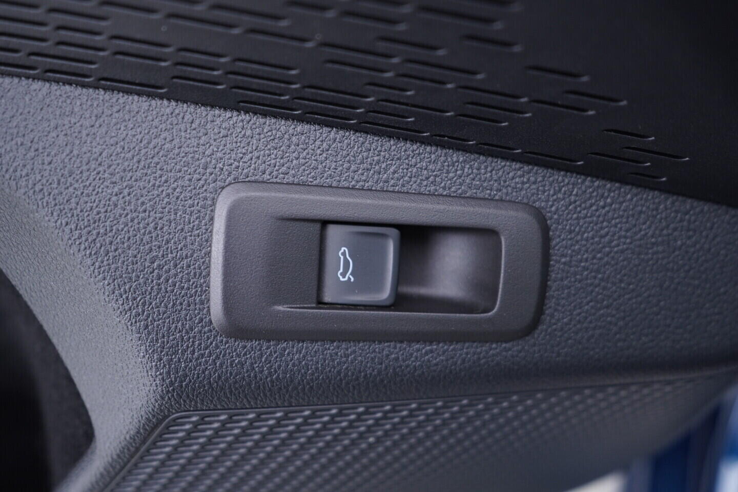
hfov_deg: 53.1
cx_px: 369
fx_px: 738
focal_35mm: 36
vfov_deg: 36.9
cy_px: 246
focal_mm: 24
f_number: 2.8
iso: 320
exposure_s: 1/40
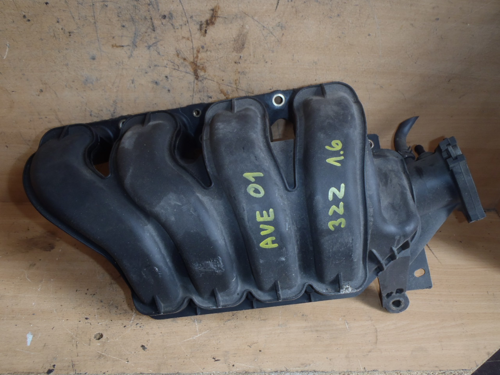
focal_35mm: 28
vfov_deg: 49.7
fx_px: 404
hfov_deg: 63.4
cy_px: 188
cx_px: 250
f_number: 3.9
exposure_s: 1/30
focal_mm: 5
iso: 100
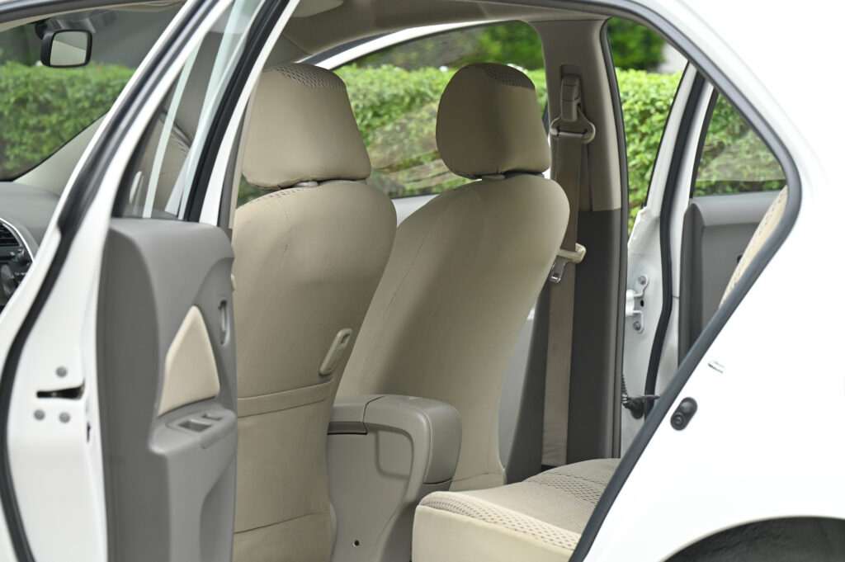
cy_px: 281
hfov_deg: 15.2
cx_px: 422
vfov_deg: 10.1
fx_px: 3166
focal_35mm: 135
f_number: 7.1
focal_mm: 135
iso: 1000
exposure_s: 1/800
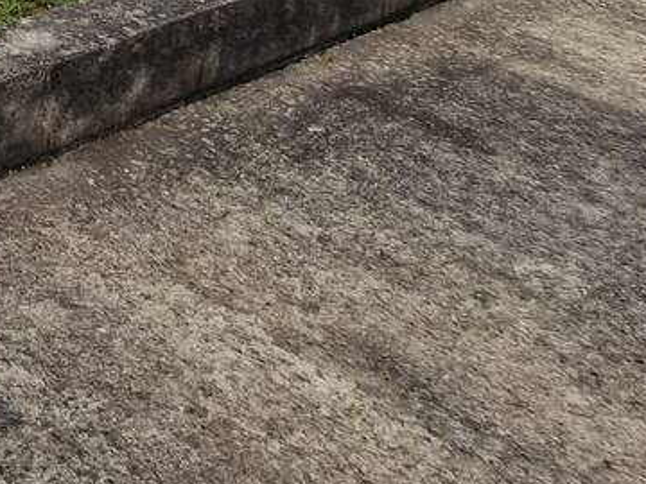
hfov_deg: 24.8
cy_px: -326
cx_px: -397
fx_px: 970
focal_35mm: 52
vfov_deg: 21.3
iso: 50
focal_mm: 1.74
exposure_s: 1/1320
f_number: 2.2
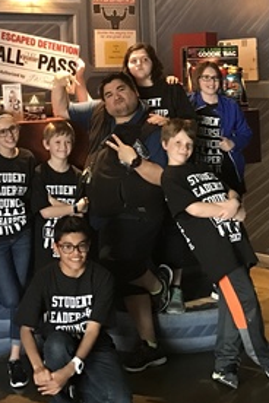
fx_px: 852
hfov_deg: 17.8
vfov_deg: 25.9
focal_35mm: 76
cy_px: 48
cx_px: 54
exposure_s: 1/6
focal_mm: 3.99
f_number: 1.8
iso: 100
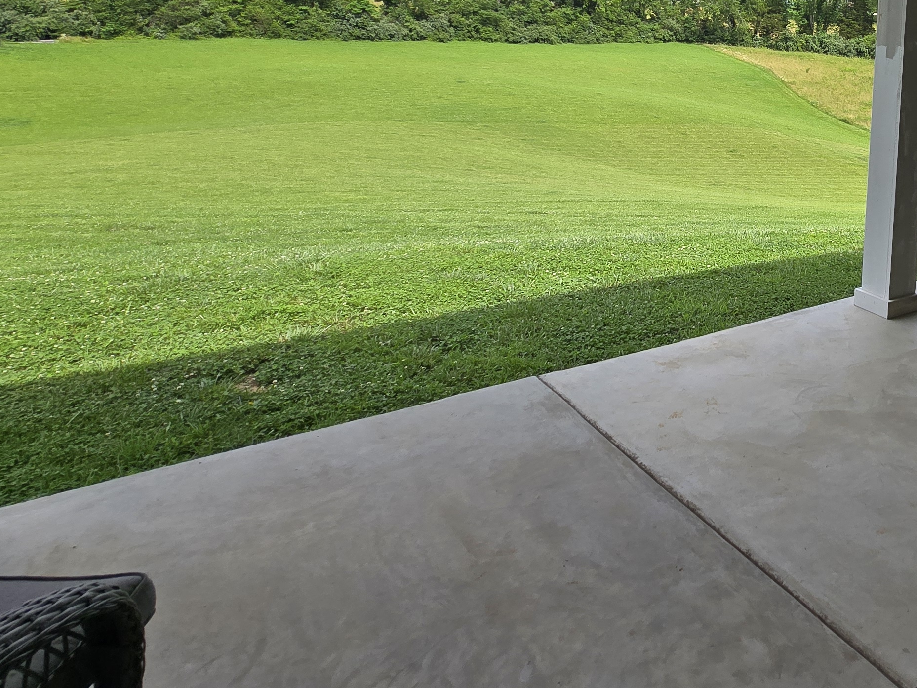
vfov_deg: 45.7
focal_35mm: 28
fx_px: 742
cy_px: 87
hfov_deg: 54.8
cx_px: 834
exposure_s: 1/1410
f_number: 2.2
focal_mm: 2.2
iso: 50
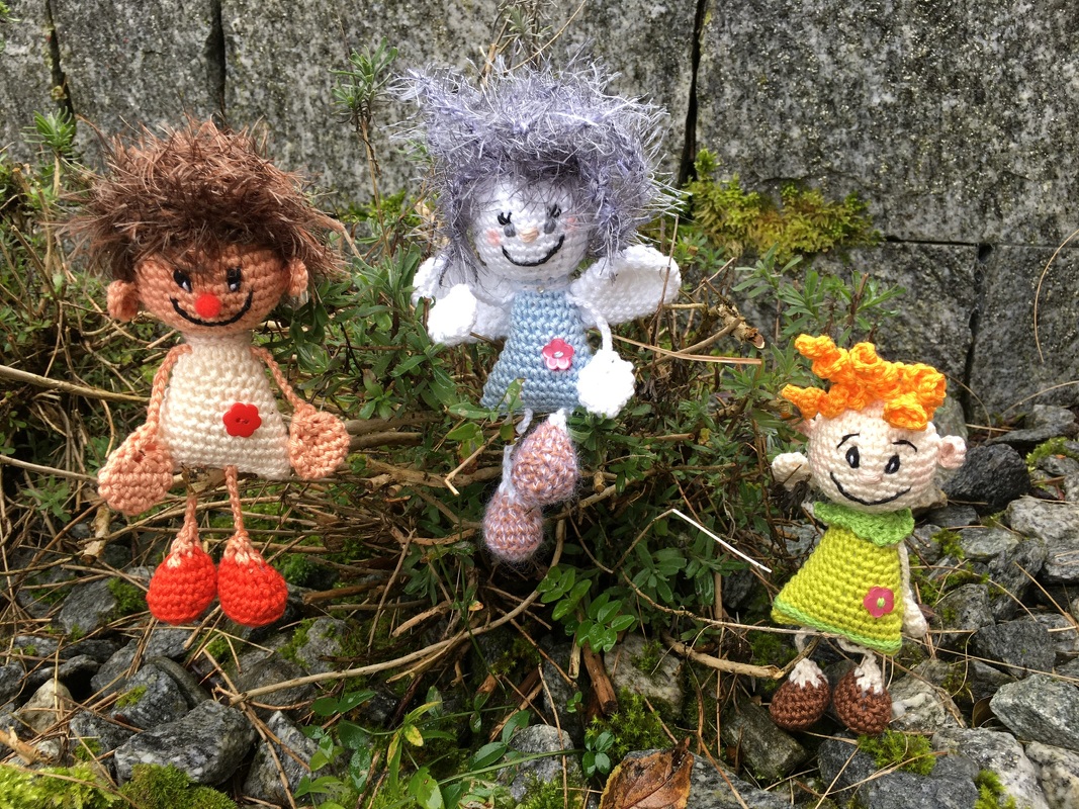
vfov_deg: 48.2
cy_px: 404
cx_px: 540
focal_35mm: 29
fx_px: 904
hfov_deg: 61.7
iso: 32
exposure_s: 1/50
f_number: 2.2
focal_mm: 4.15
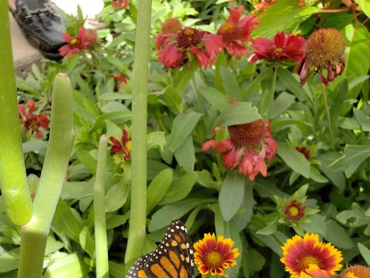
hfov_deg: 52.6
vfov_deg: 38.4
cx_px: 186
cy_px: 240
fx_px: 374
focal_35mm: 35
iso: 50
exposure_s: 1/157
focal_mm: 4.3
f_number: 2.4
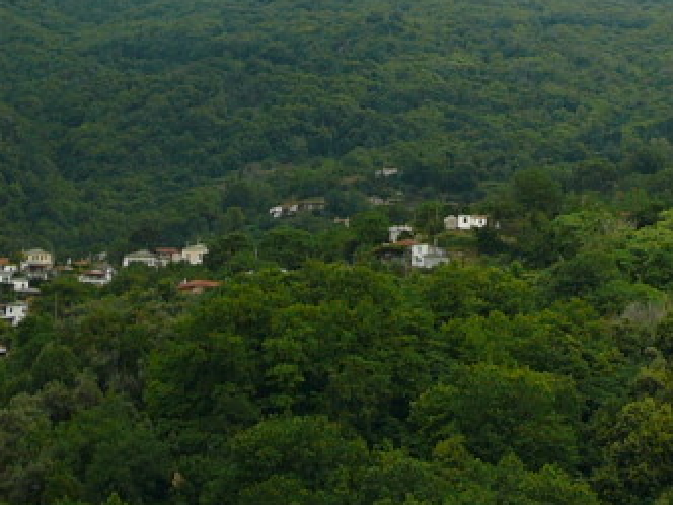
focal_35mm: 145
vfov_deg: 10.2
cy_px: 219
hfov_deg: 13.5
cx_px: 649
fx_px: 2819
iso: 80
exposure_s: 1/640
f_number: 3.3
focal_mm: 7
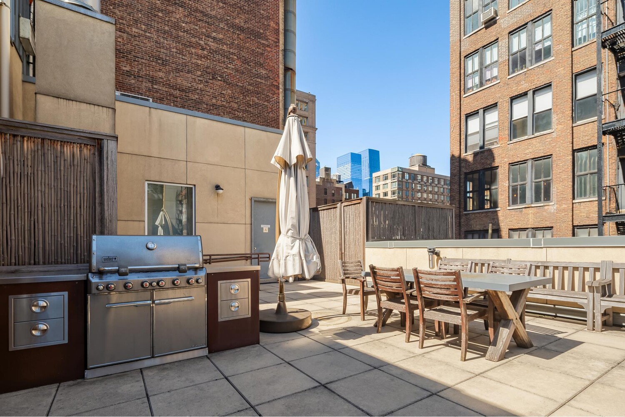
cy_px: 208
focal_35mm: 17
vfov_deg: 70.4
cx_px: 312
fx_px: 295
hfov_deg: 93.3
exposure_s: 1/125
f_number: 16
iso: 640
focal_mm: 17
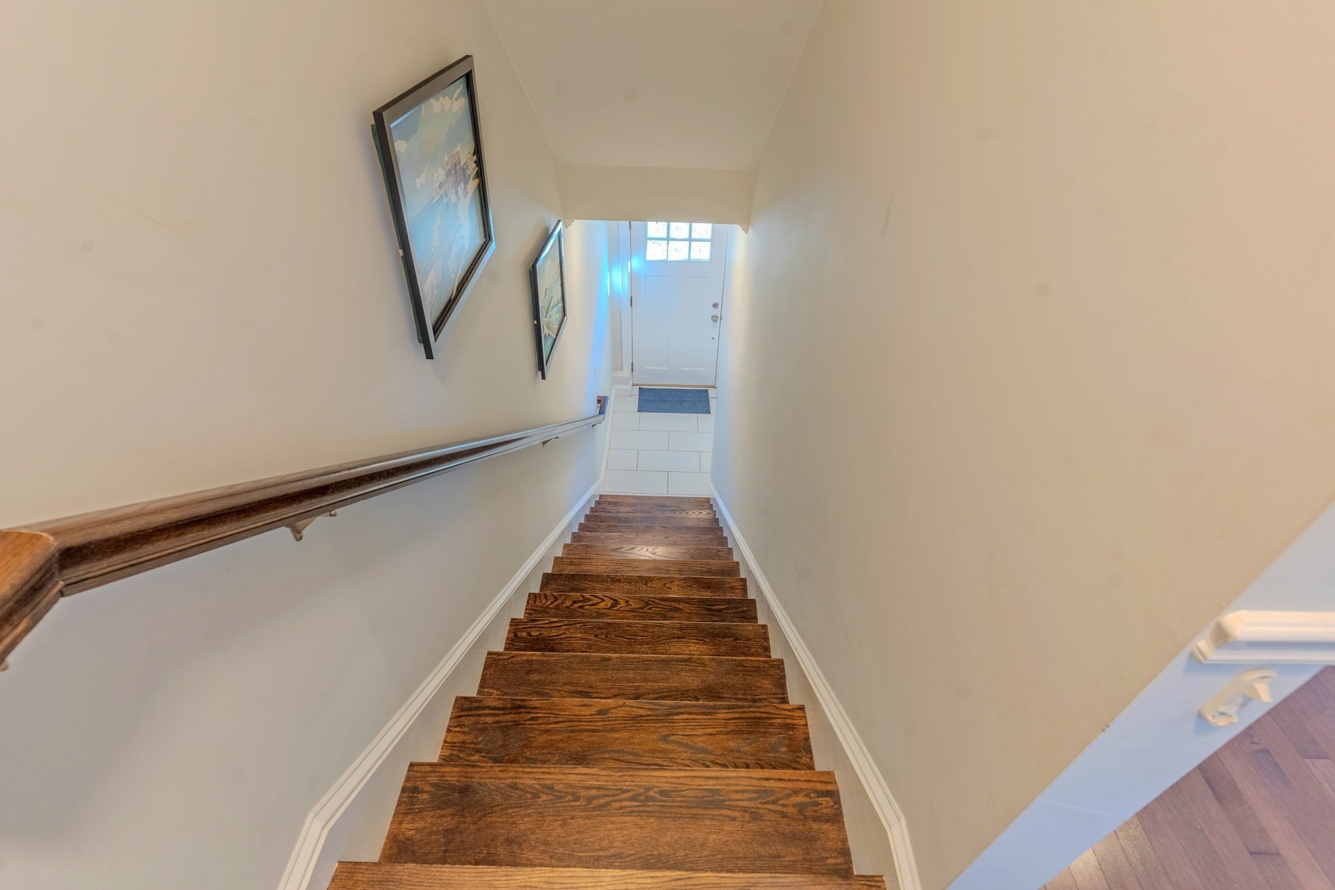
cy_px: 445
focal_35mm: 17
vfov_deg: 70.4
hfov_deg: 93.3
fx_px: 630
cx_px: 668
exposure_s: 1/15
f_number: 8
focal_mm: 17
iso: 1600
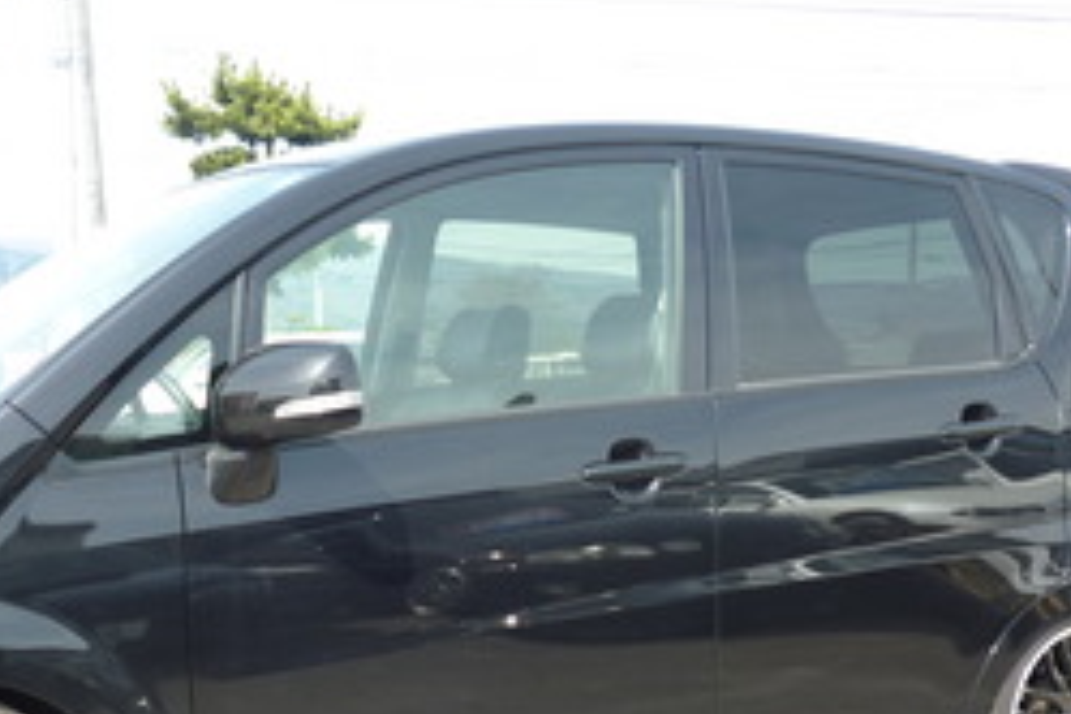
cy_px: 548
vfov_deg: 23.1
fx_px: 1725
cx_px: 366
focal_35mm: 58
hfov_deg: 34.2
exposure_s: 1/320
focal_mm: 5.5
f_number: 2.8
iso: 80
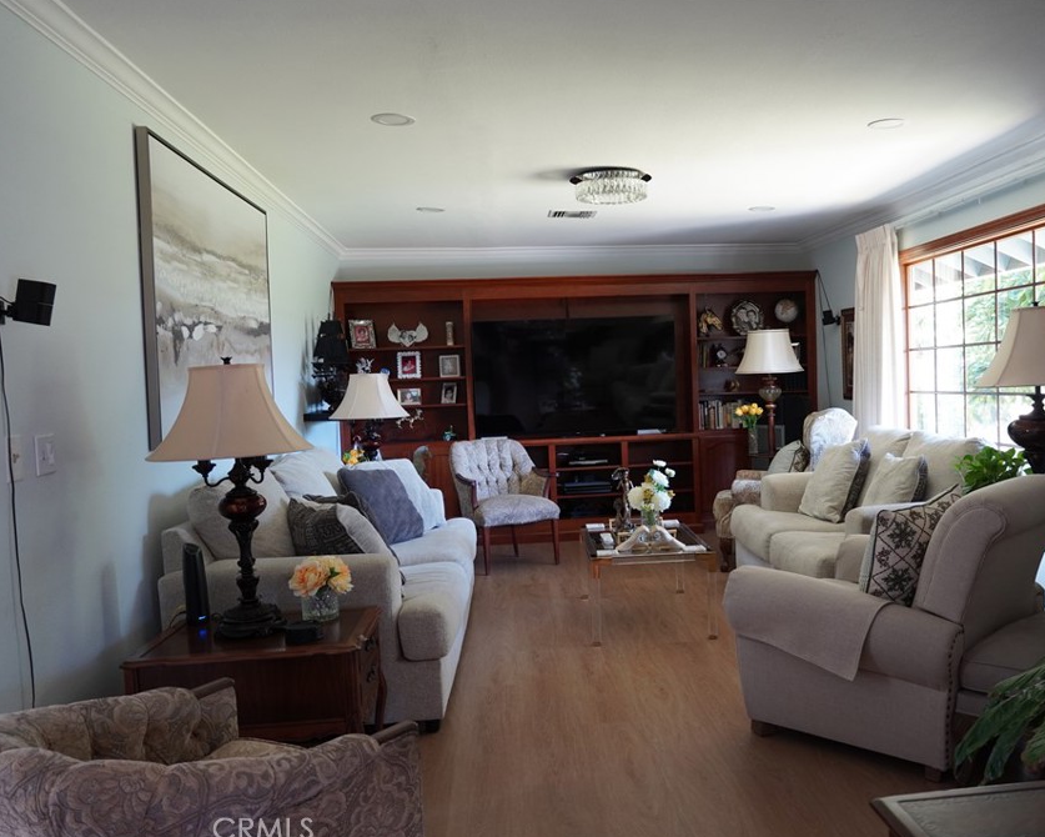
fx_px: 959
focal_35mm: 31
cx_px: 616
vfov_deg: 47.1
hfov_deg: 56.8
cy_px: 420
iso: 500
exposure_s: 1/30
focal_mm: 18
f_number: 3.5
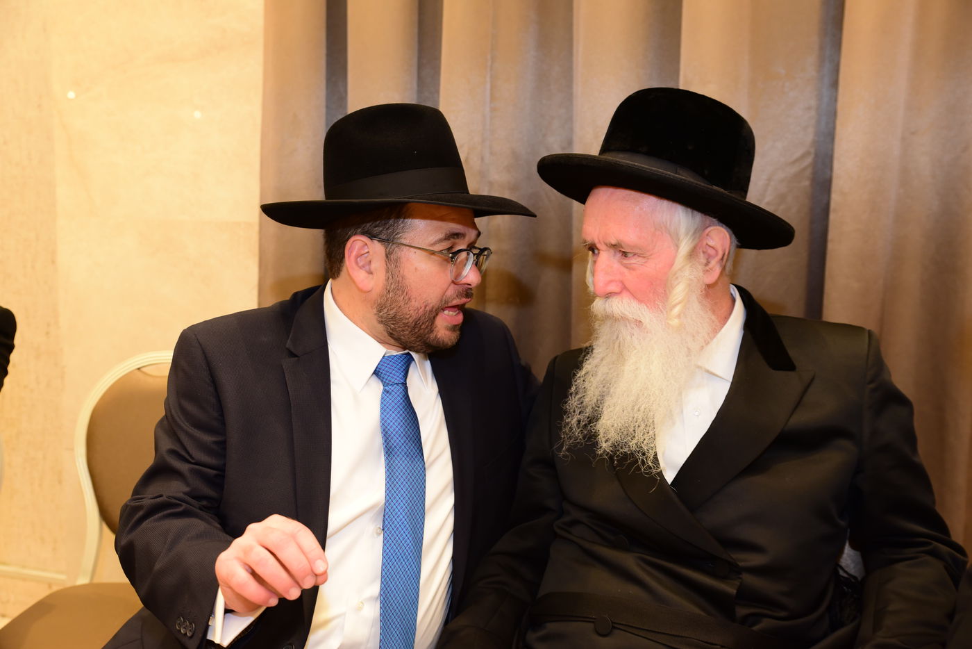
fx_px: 1026
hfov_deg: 50.7
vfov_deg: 35.1
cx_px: 486
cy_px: 324
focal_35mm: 38
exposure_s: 1/100
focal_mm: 38
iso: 1600
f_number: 4.5
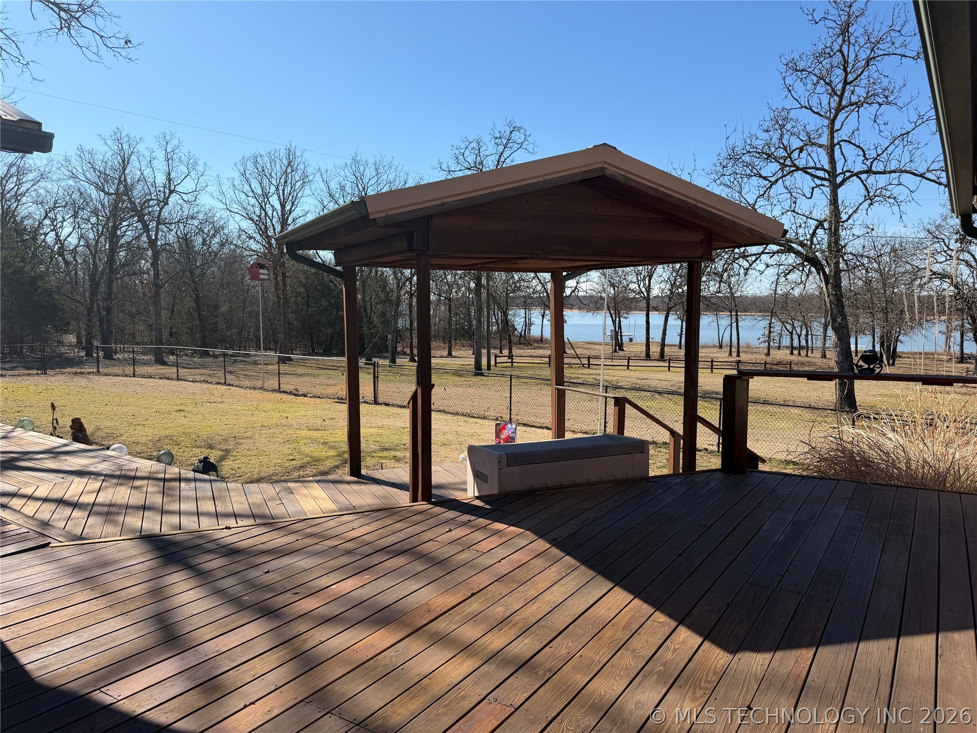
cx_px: 488
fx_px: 677
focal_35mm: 24
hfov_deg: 71.6
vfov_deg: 56.8
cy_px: 366
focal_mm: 6.76
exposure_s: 1/4167
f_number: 1.78
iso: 80
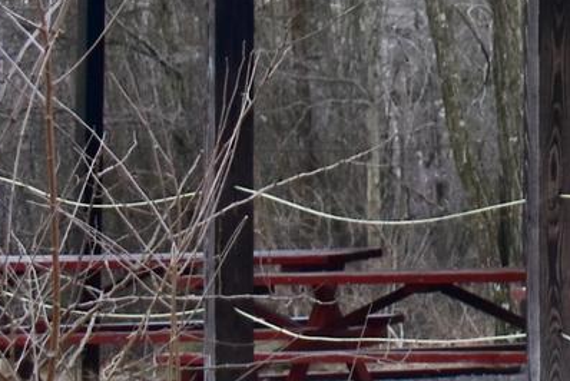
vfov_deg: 4.6
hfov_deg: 6.6
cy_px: -382
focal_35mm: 293
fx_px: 4642
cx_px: 1399
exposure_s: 1/60
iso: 200
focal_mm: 38
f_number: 4.8
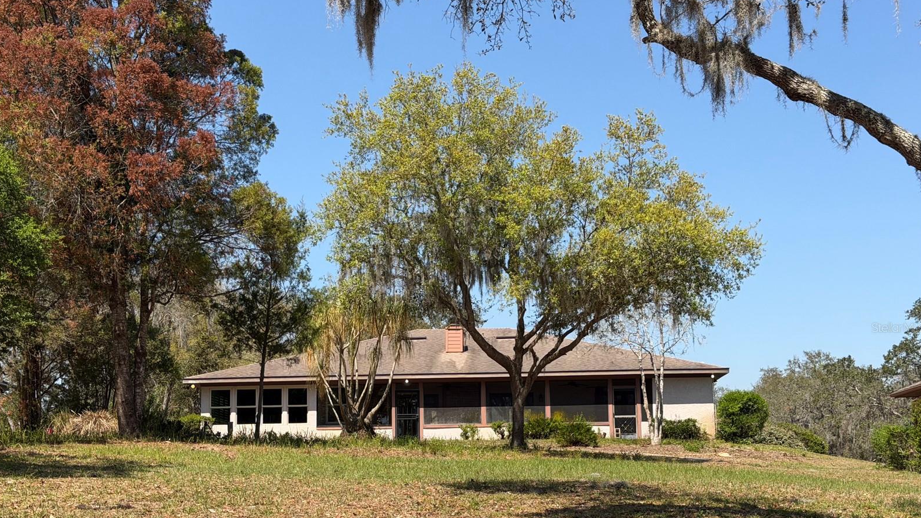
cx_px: 460
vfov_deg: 22.6
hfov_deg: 39.2
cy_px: 327
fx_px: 1294
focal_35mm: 53
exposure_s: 1/3534
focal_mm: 6.76
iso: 64
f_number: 1.78
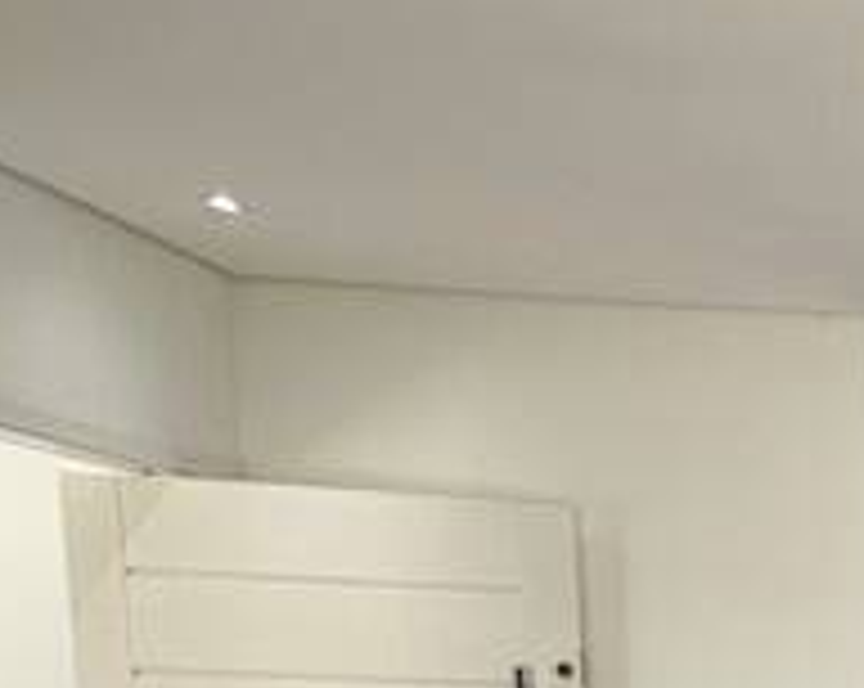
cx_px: 1422
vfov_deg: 23.0
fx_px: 1455
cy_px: 940
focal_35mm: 57
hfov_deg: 23.4
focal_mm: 2.22
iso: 80
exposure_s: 1/120
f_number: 2.2
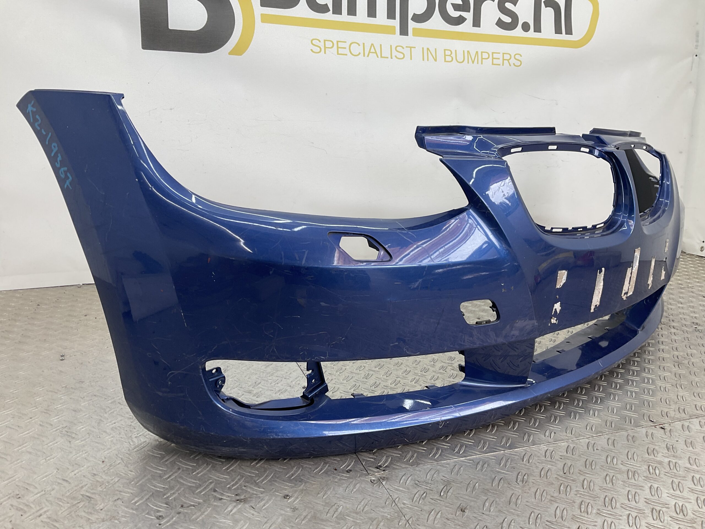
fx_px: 591
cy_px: 264
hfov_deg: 61.7
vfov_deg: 48.2
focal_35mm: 29
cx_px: 352
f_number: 1.8
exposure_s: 1/100
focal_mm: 3
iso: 20
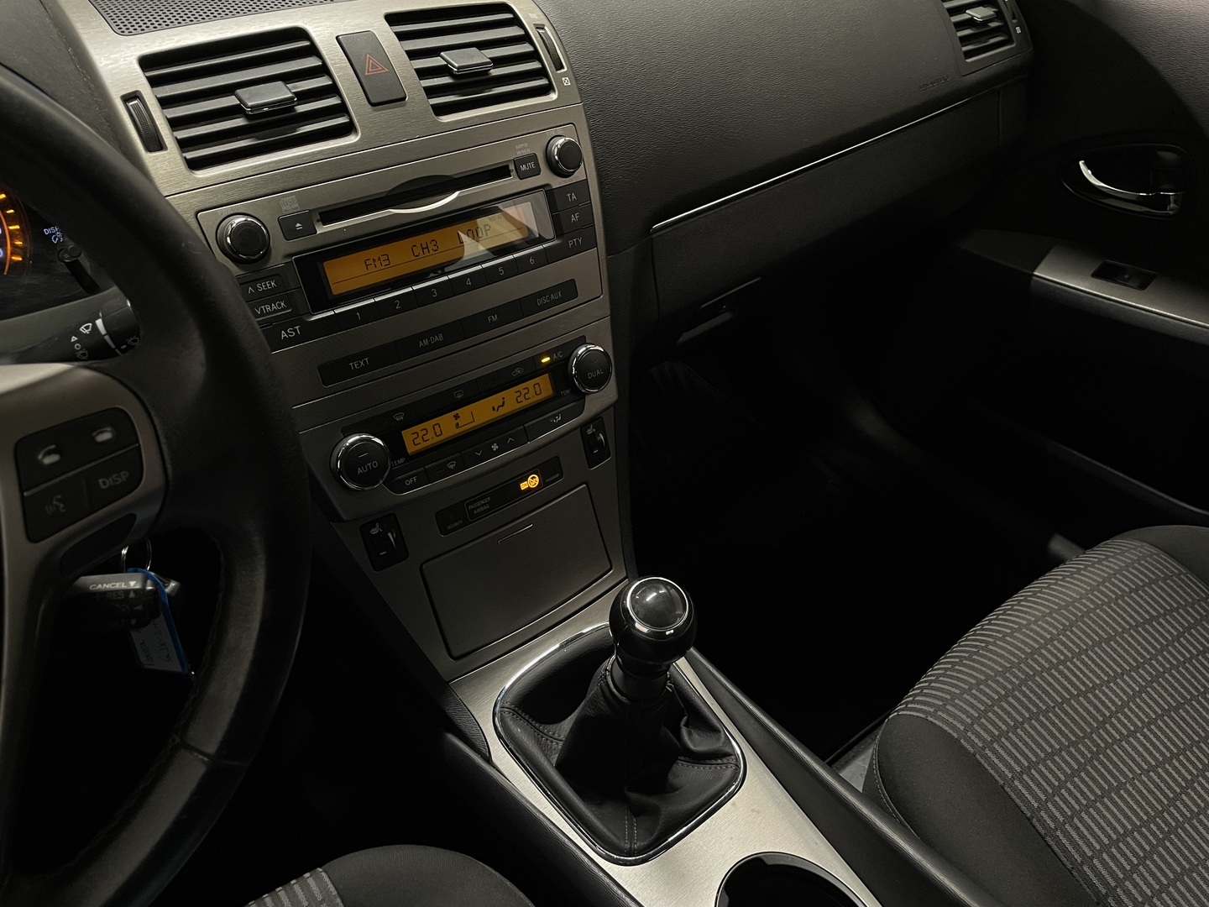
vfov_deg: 53.1
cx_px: 604
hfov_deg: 67.3
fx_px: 908
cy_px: 454
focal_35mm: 26
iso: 500
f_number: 1.6
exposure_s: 1/60
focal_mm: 4.2
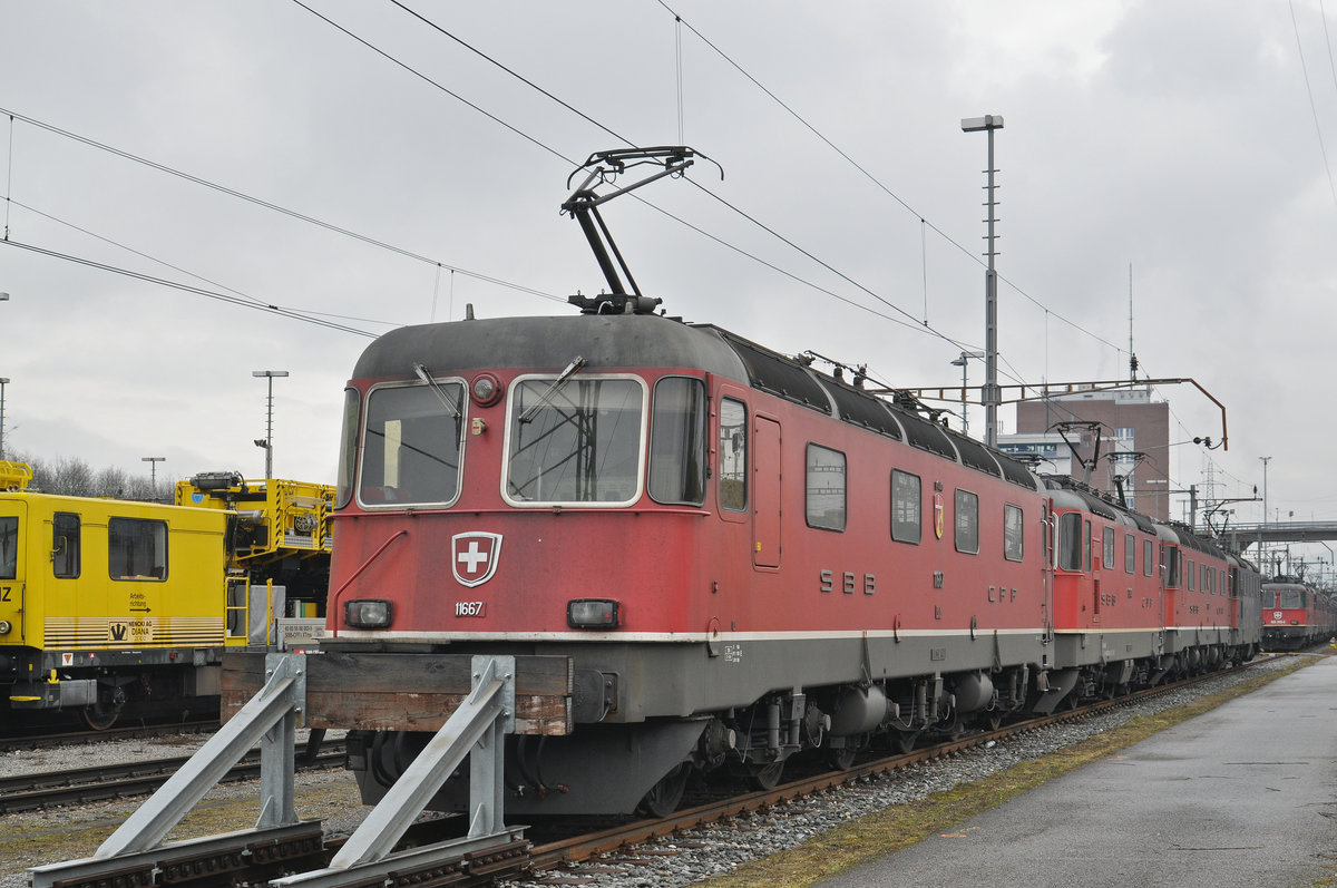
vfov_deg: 25.0
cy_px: 444
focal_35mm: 54
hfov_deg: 36.9
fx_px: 2003
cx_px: 668
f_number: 8
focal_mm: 36
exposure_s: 1/250
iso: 400
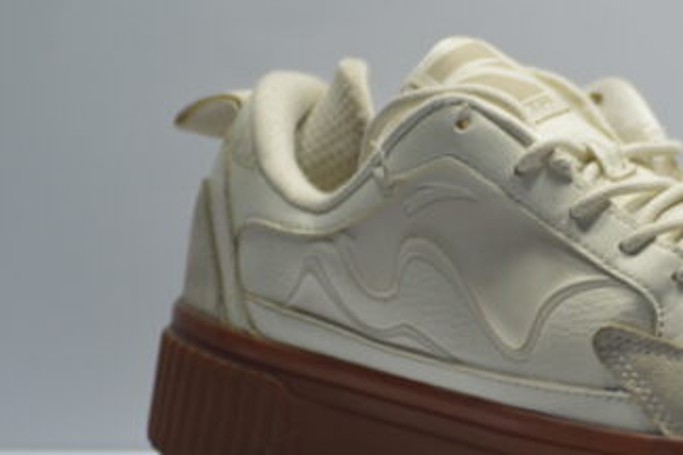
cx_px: 527
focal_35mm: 375
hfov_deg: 5.5
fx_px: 7113
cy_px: 235
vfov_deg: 3.7
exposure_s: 1/125
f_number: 4.2
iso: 400
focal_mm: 135
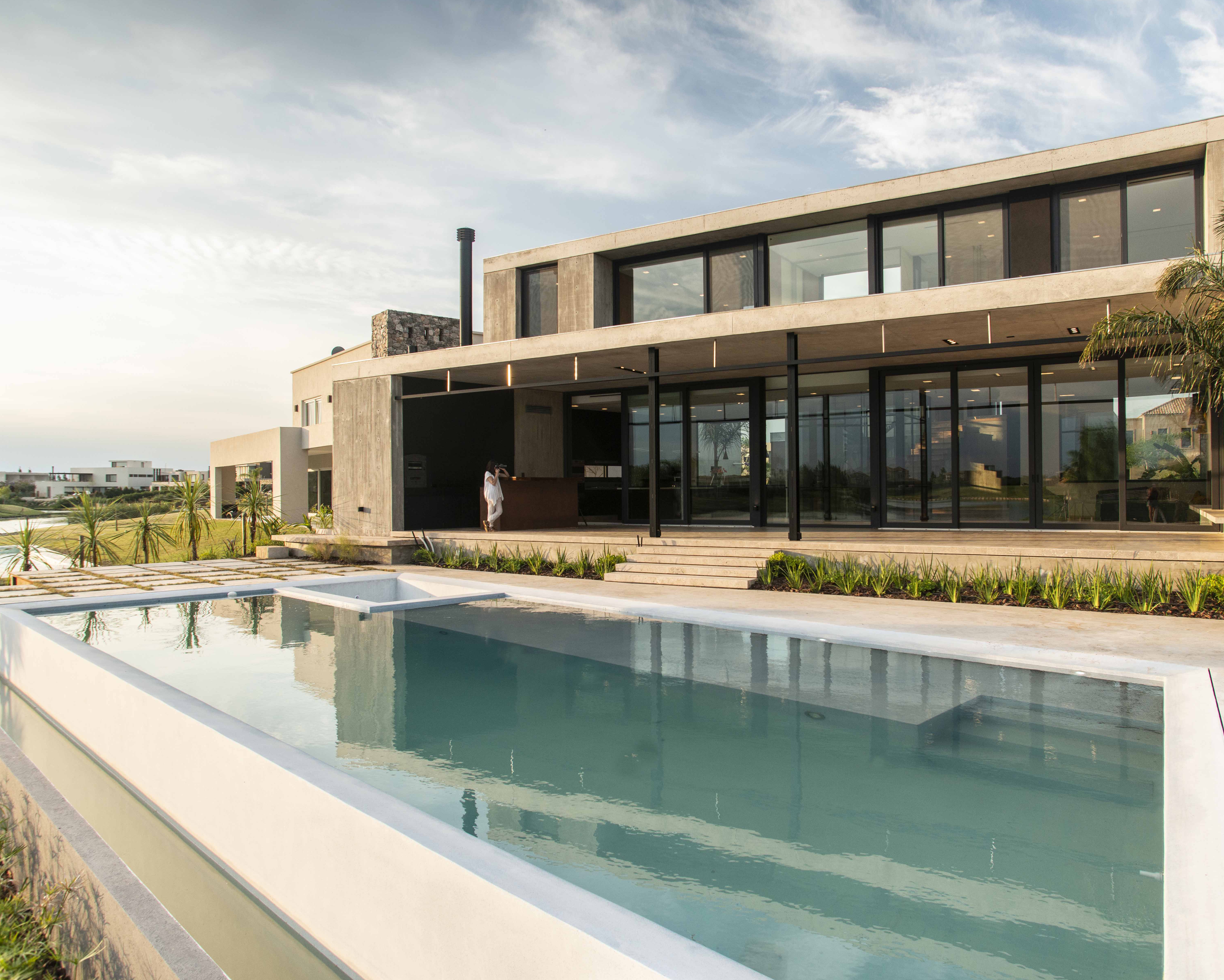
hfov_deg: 72.4
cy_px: 486
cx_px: 670
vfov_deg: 60.9
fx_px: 833
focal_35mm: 23
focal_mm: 20
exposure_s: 1/250
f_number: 6.3
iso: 640
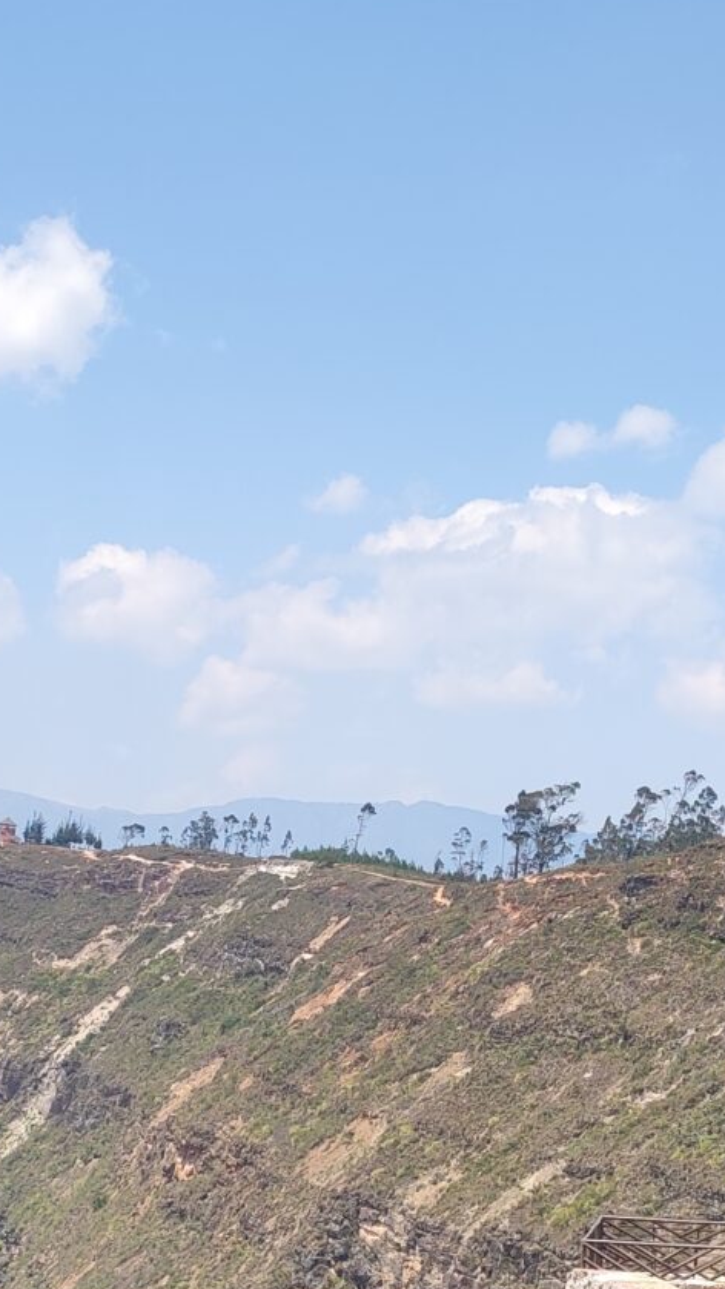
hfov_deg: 14.5
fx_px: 2836
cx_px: 249
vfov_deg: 25.5
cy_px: 860
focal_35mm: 83
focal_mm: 4.7
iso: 50
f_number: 1.79
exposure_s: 1/528
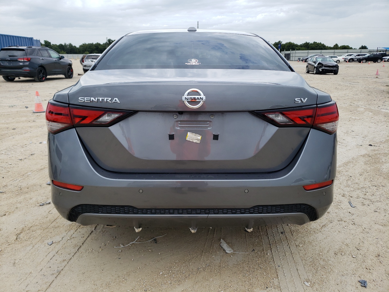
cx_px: 194
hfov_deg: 67.3
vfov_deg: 53.1
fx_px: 292
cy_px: 146
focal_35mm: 26
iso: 50
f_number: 1.5
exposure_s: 1/1250
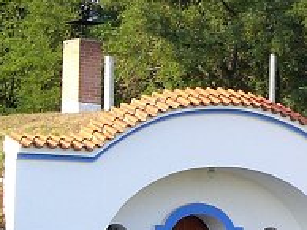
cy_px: 89
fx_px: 1391
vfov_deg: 9.4
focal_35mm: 157
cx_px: 486
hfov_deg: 11.9
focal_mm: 6.3
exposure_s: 1/100
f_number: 4.4
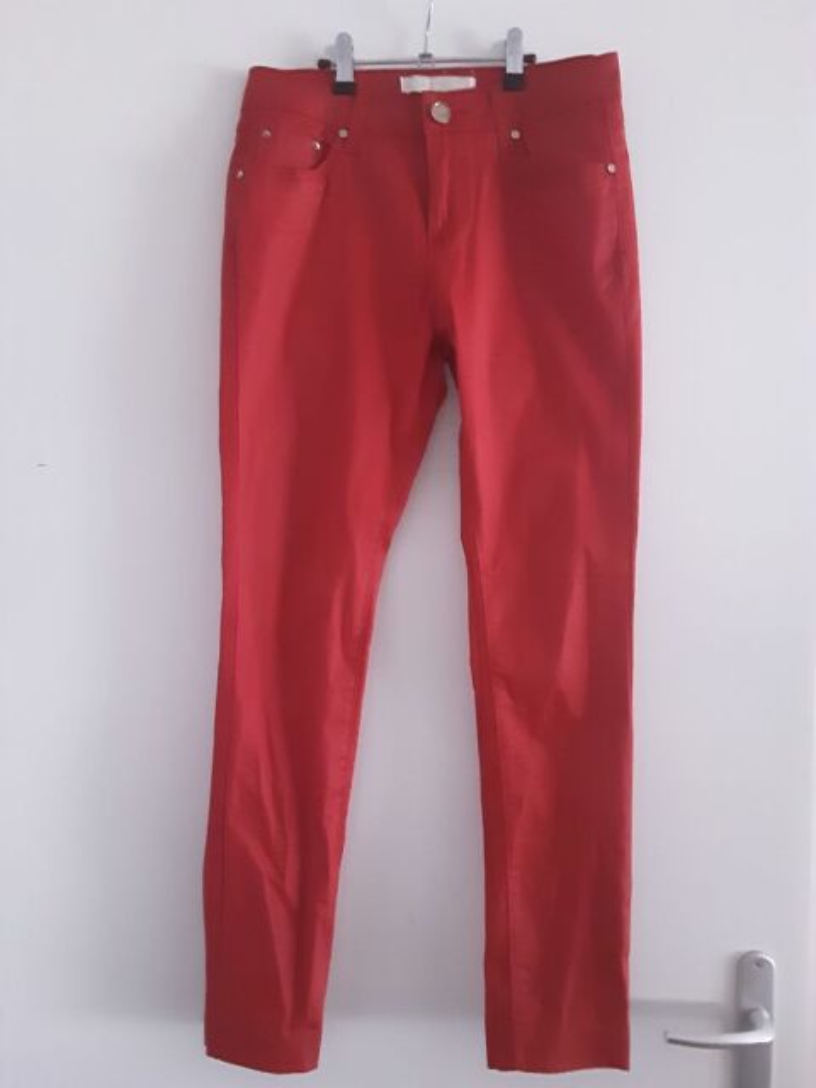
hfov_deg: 51.4
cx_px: 408
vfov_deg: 65.3
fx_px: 849
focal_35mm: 27
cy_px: 544
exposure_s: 1/17
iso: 800
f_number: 1.9
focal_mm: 2.91
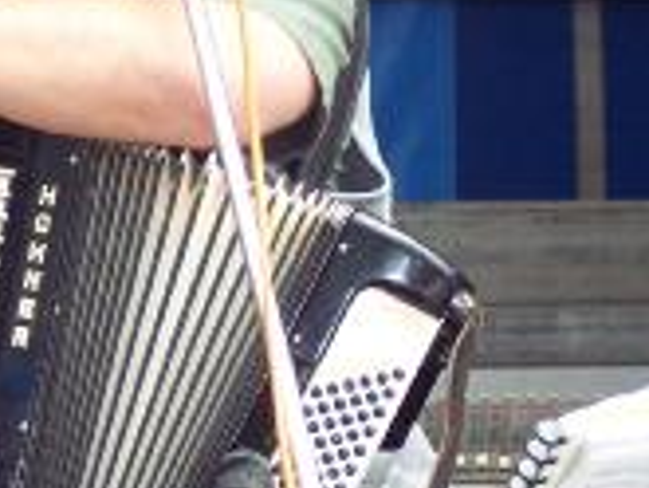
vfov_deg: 4.2
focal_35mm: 354
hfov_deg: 5.6
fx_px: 6642
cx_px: -31
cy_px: 183
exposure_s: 1/125
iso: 140
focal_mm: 24
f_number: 4.8
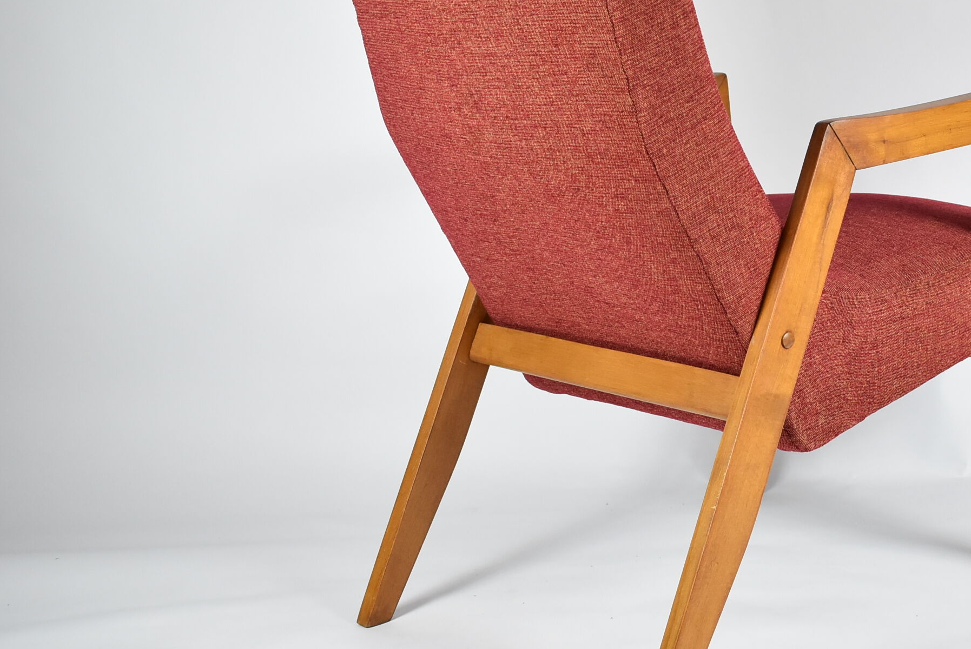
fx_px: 1755
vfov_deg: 20.9
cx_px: 731
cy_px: 248
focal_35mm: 65
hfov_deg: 30.4
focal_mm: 26
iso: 1000
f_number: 4
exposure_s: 1/125
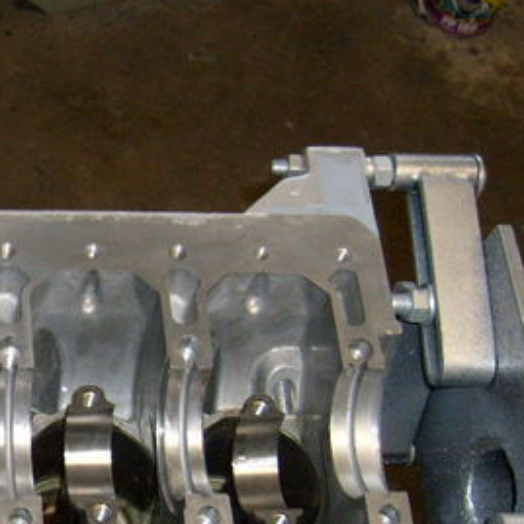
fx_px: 1267
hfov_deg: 22.2
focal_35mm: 74
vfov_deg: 23.0
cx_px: -41
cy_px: 428
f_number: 2.8
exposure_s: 1/45
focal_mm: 5.8
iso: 100
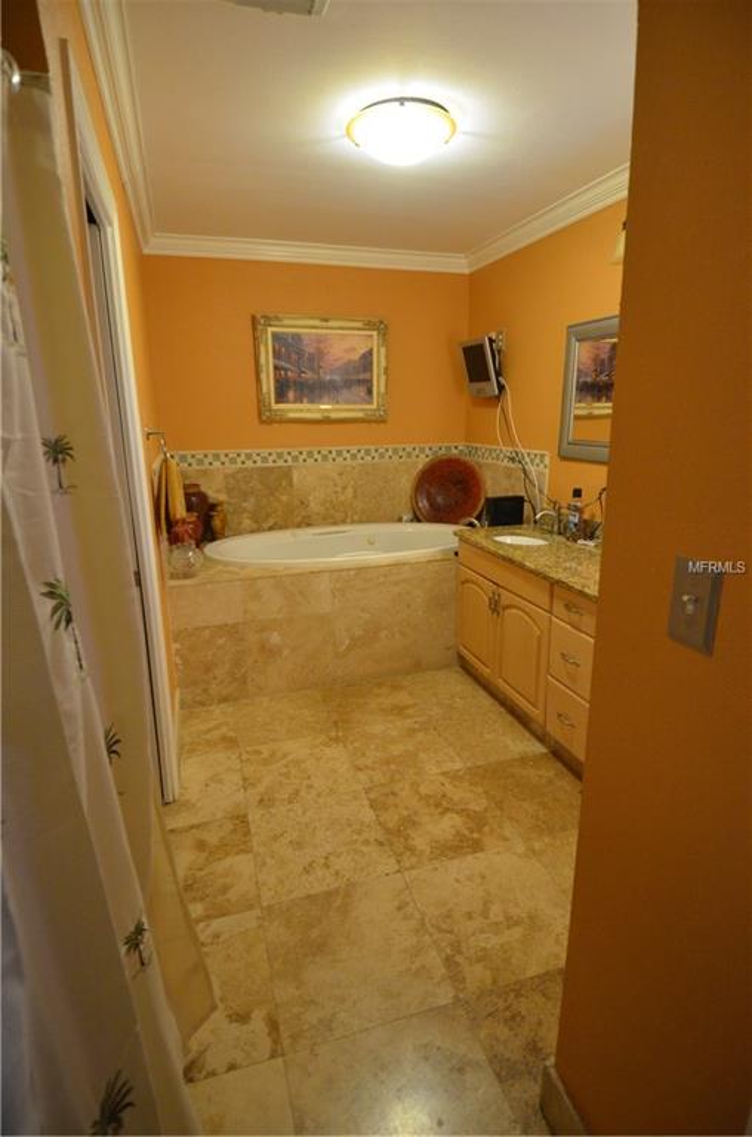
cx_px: 376
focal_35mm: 18
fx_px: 567
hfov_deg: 67.1
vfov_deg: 90.1
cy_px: 568
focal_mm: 12
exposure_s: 1/60
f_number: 4
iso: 1600
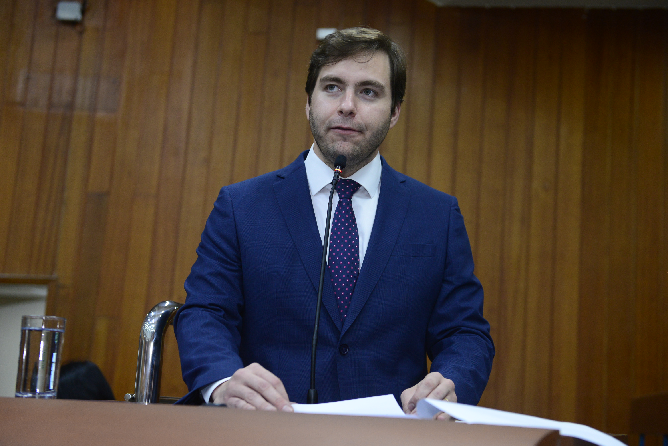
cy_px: 223
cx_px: 334
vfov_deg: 23.4
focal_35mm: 58
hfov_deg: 34.5
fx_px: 1077
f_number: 5
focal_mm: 58
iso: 2000
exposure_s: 1/125
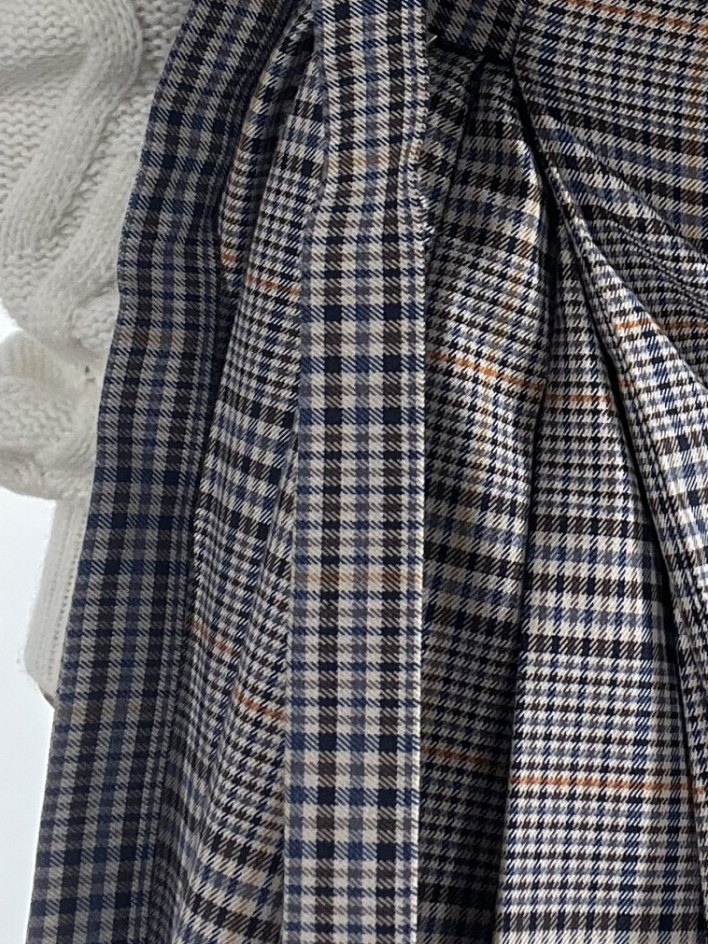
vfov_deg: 25.2
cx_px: 729
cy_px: 169
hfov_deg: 18.8
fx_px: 2073
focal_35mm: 76
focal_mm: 2.71
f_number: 2.2
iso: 50
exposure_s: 1/100
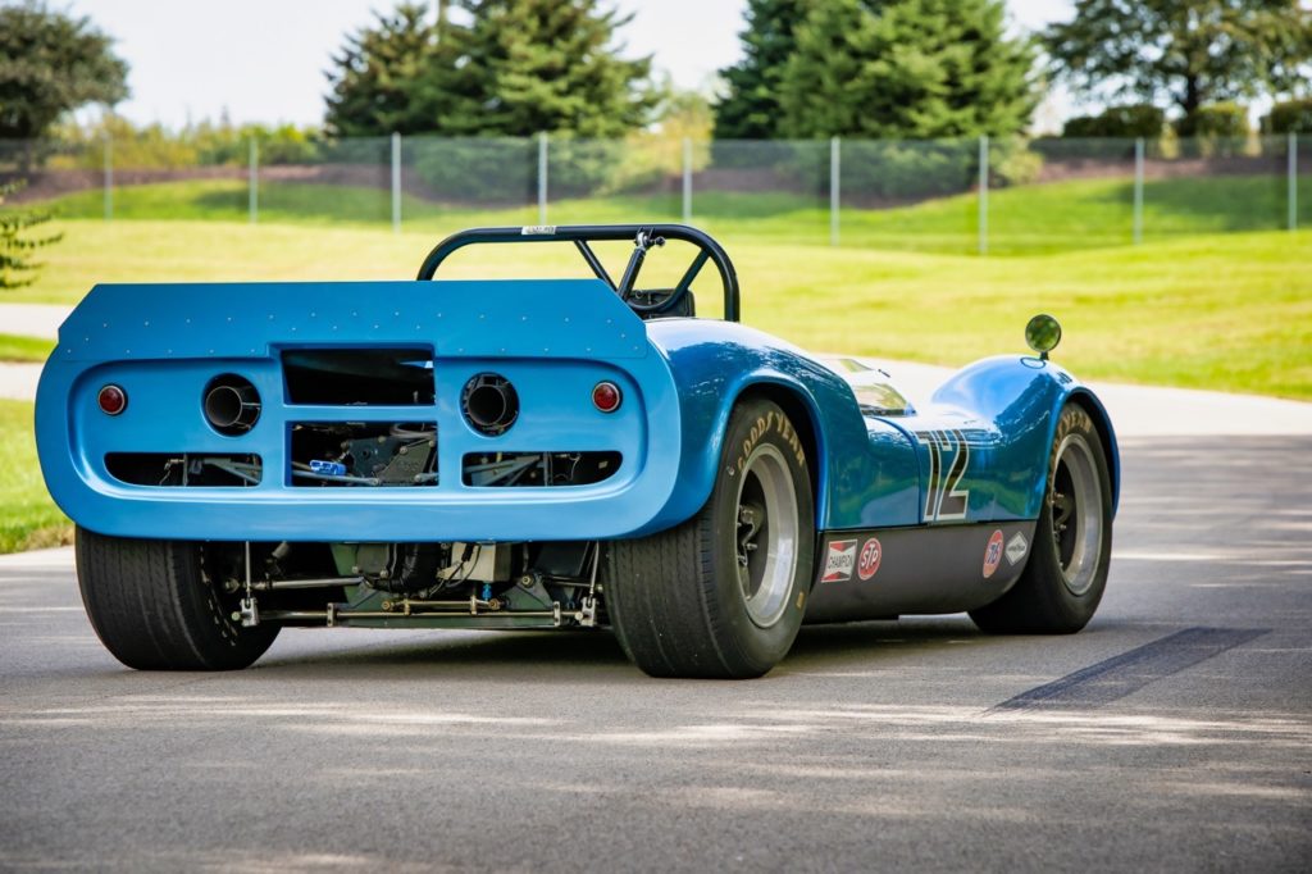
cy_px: 437
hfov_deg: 11.3
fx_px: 6630
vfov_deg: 7.5
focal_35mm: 182
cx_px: 656
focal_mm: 182
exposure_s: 1/640
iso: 1000
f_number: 7.1
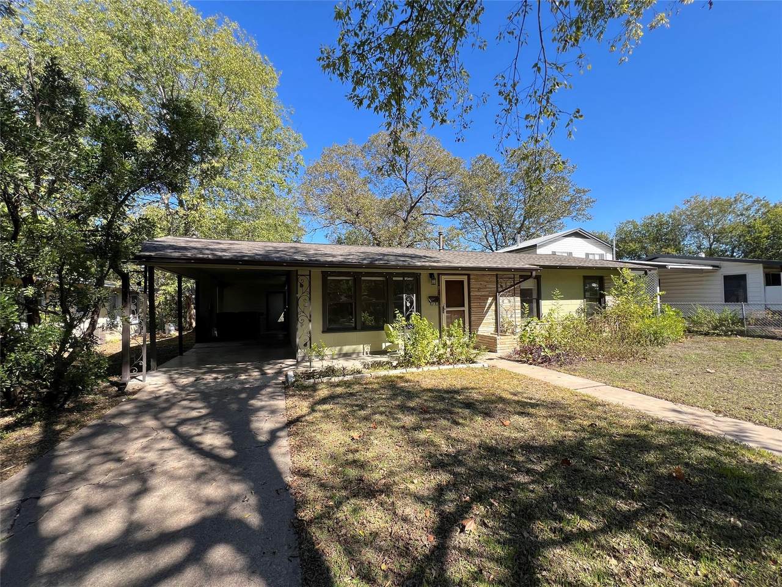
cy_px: 294
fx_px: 294
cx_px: 391
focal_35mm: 13
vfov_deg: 89.9
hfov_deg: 106.2
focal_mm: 1.57
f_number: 1.8
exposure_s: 1/413
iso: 32
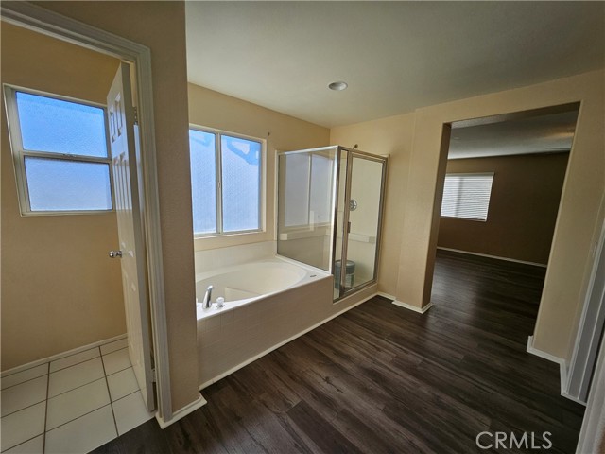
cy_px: 227
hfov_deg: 106.2
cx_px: 302
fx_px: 227
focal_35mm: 13
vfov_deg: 89.9
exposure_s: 1/189
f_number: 2.2
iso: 32
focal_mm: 1.74
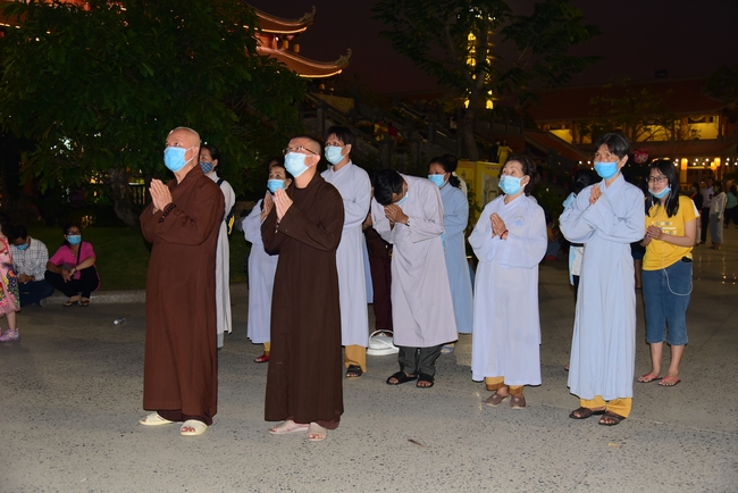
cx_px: 369
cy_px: 246
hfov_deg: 48.4
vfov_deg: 33.4
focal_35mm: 40
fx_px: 820
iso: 1000
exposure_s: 1/60
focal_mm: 40
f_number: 4
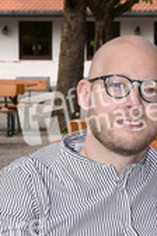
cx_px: 130
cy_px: 183
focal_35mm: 124
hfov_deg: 11.0
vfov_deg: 16.4
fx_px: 811
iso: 250
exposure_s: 1/160
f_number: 10
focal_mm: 52
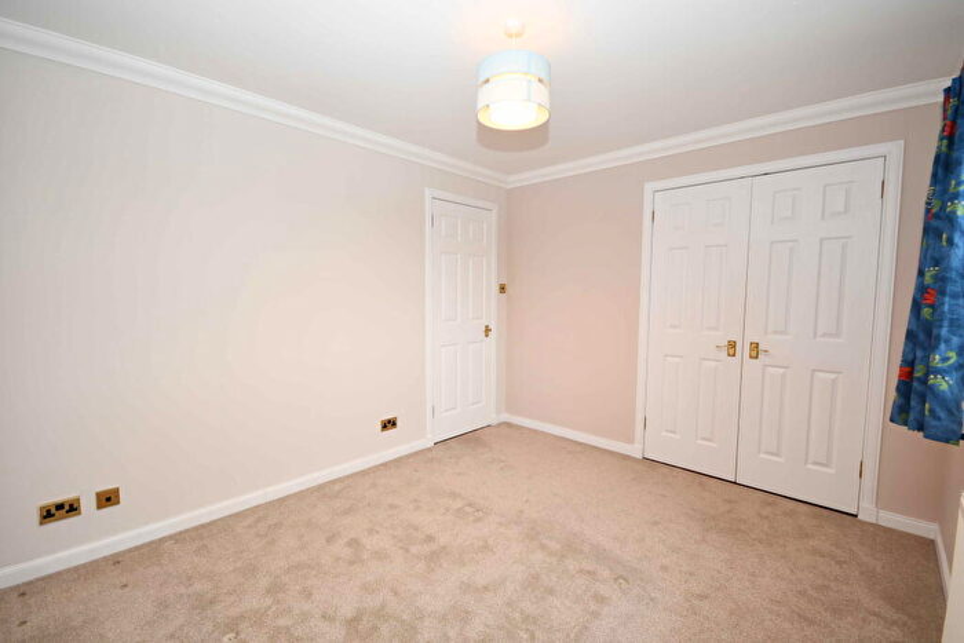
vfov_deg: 77.4
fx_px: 402
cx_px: 482
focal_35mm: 15
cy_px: 322
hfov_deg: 100.4
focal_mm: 10
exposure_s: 1/60
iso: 320
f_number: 4
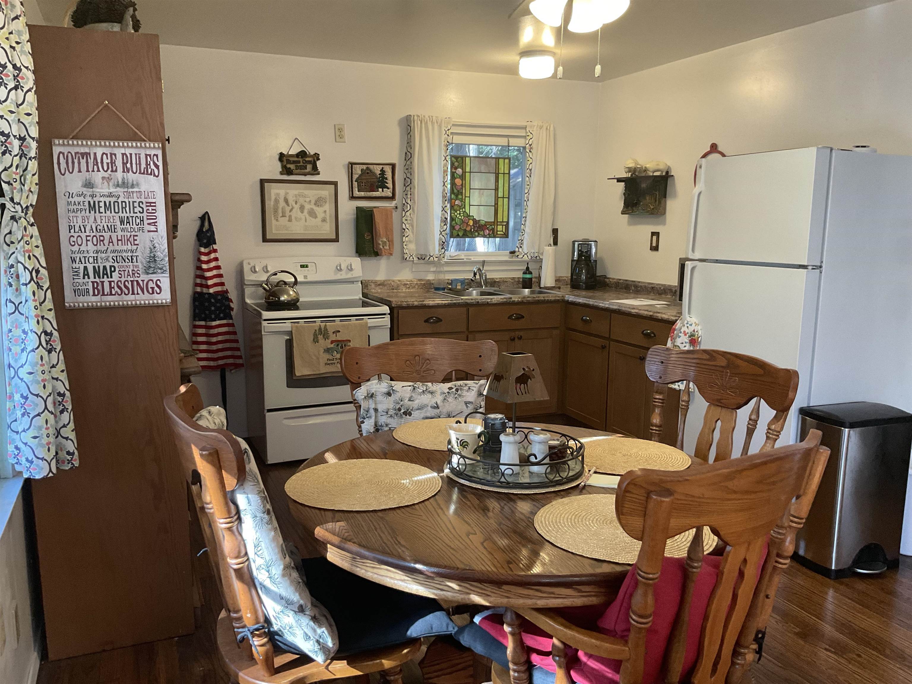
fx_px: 764
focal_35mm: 29
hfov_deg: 61.7
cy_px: 342
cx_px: 456
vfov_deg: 48.2
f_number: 1.8
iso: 125
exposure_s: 1/60
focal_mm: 3
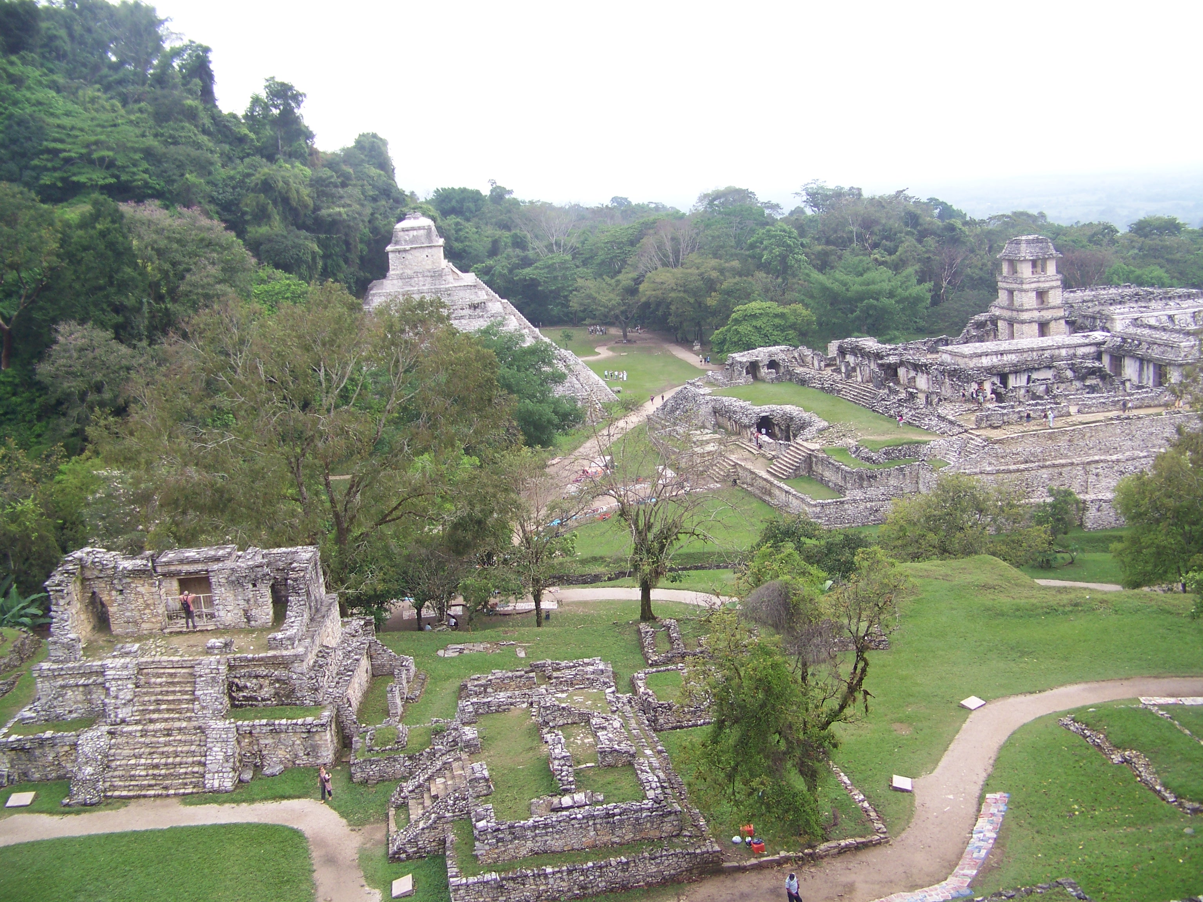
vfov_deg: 39.7
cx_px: 602
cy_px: 451
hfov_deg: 51.4
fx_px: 1251
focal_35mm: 36
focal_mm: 5.85
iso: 64
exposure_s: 1/160
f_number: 2.8
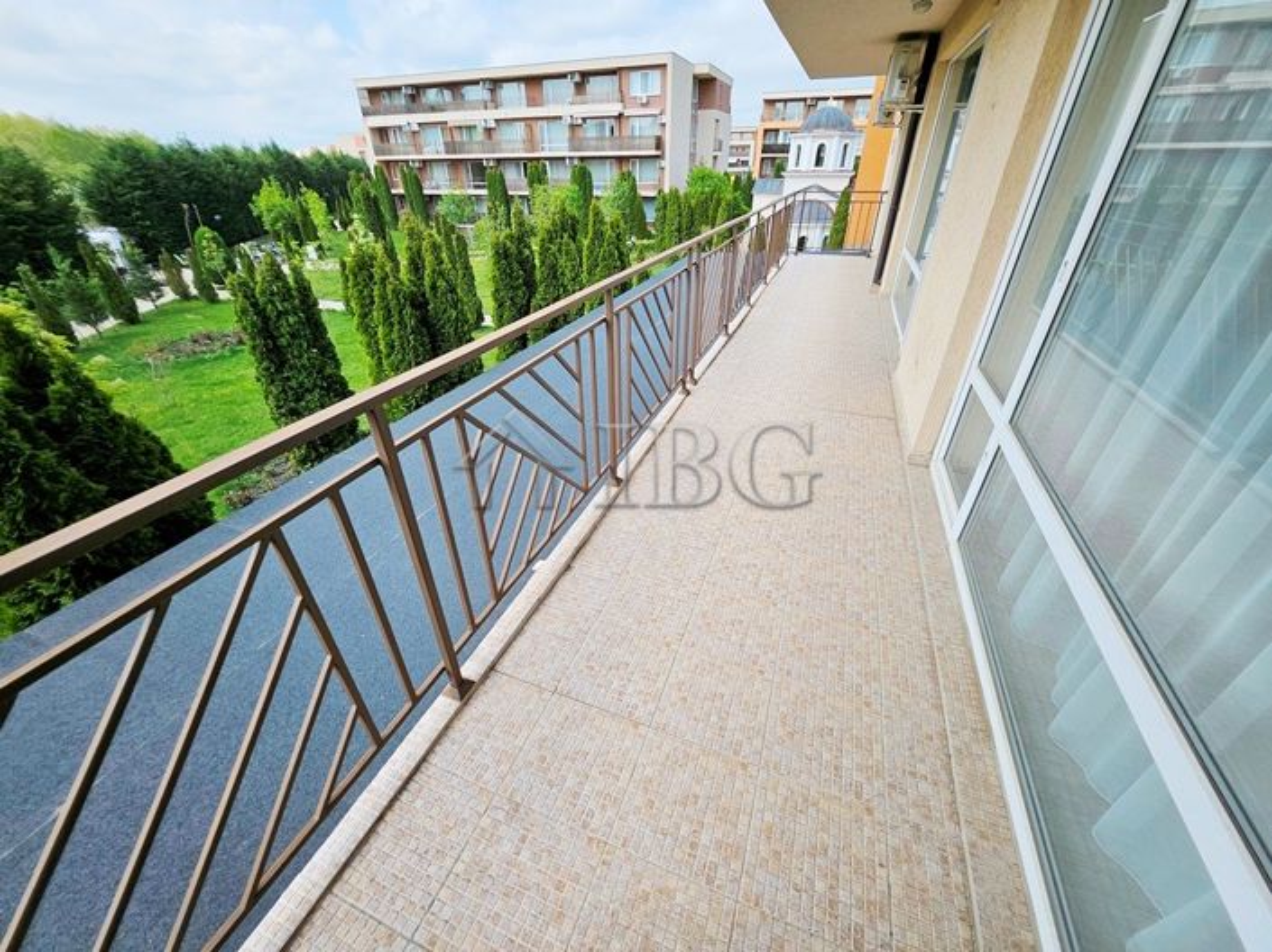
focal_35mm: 13
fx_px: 477
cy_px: 476
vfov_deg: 89.9
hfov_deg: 106.2
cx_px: 636
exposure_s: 1/880
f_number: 2.2
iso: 32
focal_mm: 1.7
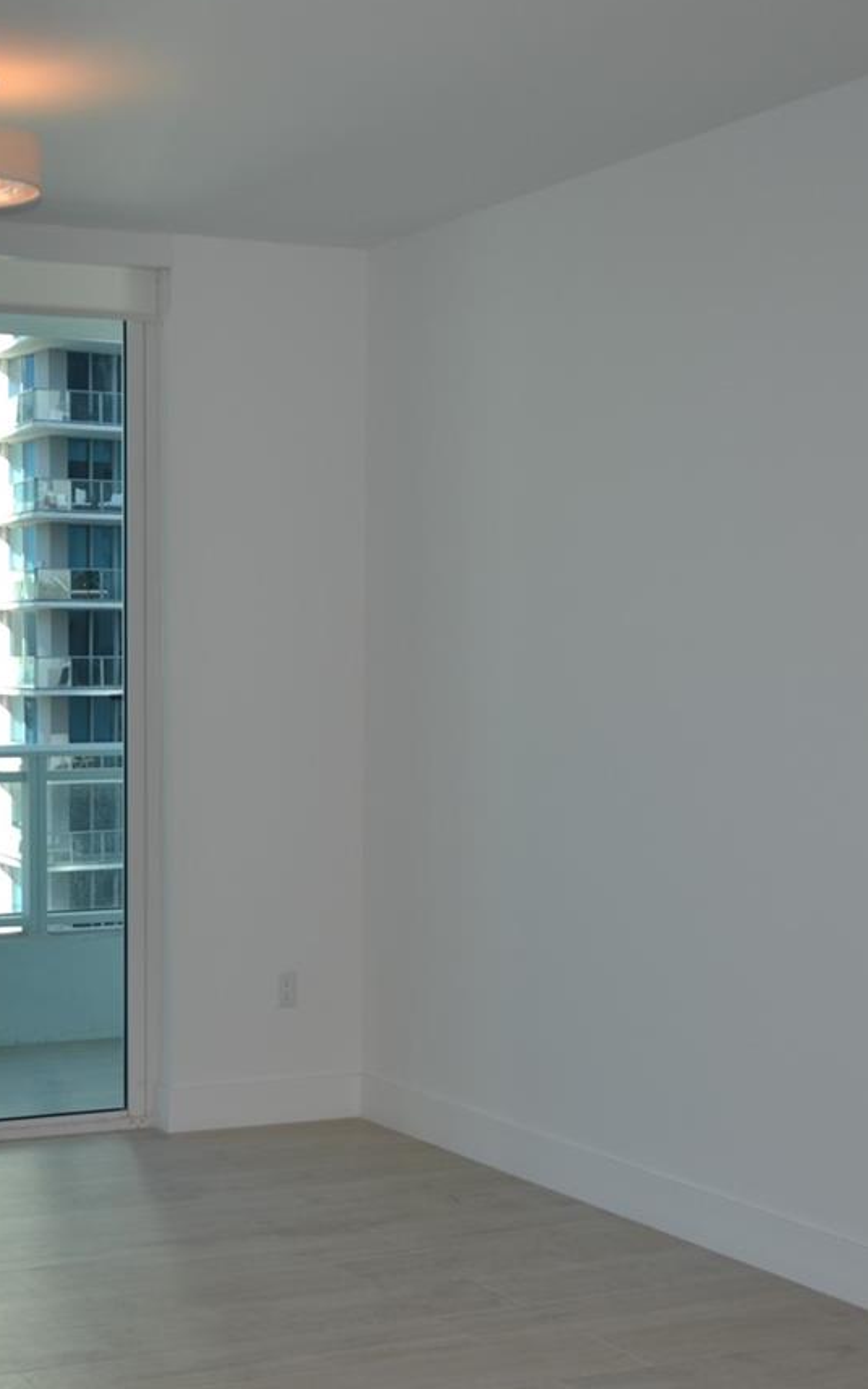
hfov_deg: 22.3
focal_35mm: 57
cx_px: 112
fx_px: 2158
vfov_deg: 35.6
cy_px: 840
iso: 100
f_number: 4
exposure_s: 1/200
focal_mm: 20
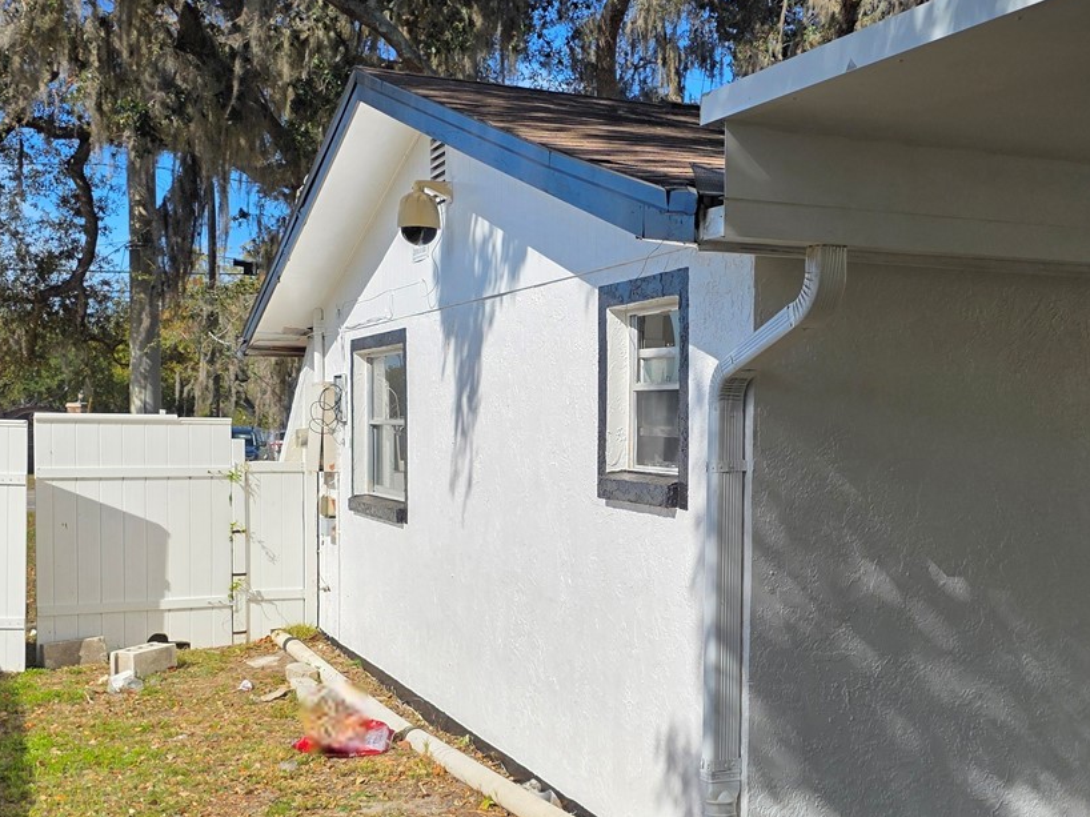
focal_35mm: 45
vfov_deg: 32.1
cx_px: 697
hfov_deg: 41.7
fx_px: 1417
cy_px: 490
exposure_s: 1/10000
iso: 64
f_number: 1.7
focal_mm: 6.3
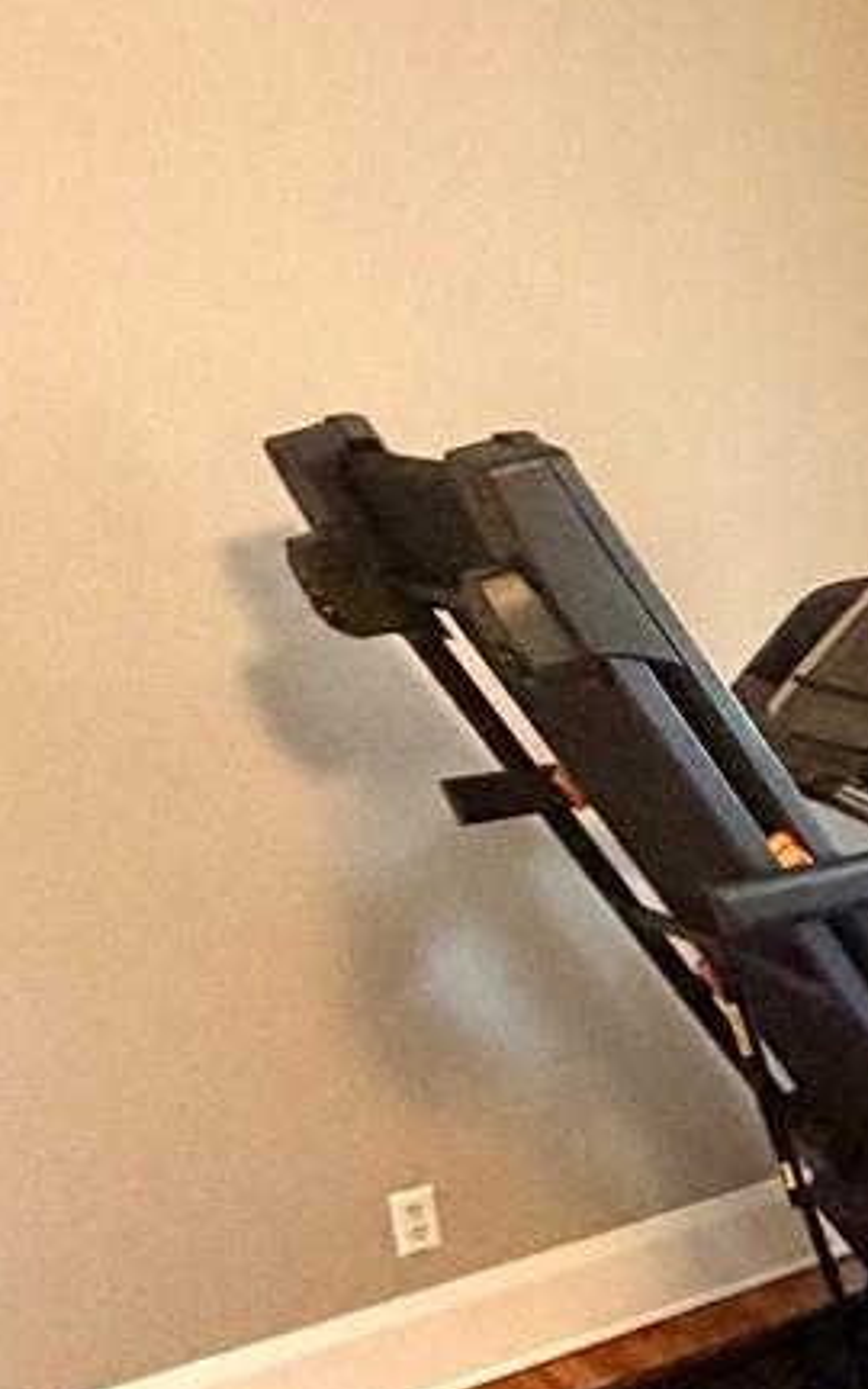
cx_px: 1537
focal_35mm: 55
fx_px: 2082
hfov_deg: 18.6
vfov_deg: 35.6
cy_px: 1129
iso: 500
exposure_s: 1/60
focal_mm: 2.22
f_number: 2.2
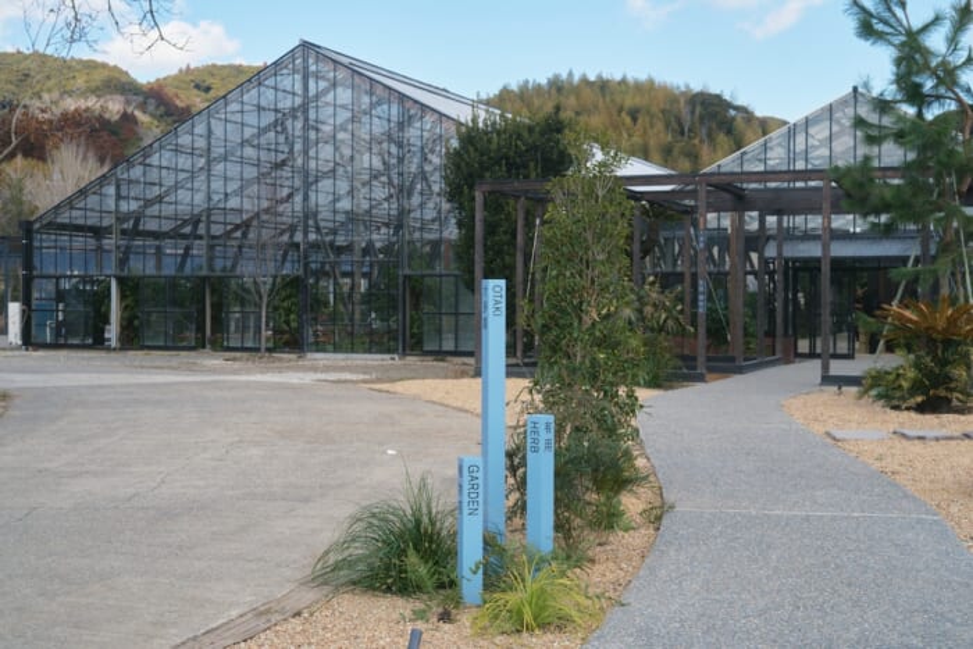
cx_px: 486
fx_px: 1352
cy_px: 324
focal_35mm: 50
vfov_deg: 27.0
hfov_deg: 39.6
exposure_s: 1/250
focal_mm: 50
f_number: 6.3
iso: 100
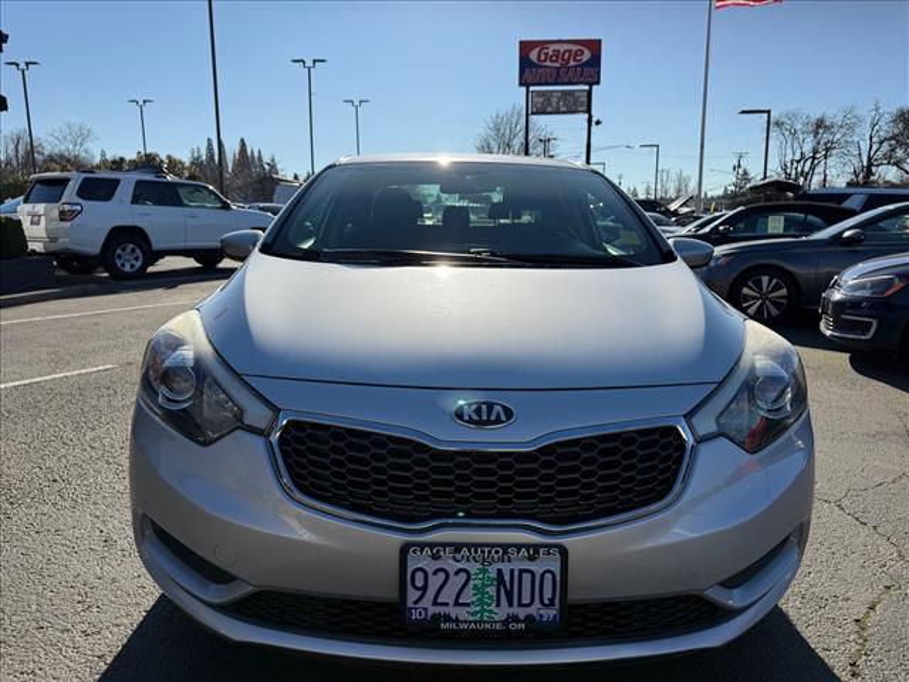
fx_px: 630
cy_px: 341
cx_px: 454
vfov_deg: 56.8
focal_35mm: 24
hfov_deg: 71.6
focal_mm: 6.76
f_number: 1.78
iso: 80
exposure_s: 1/6711
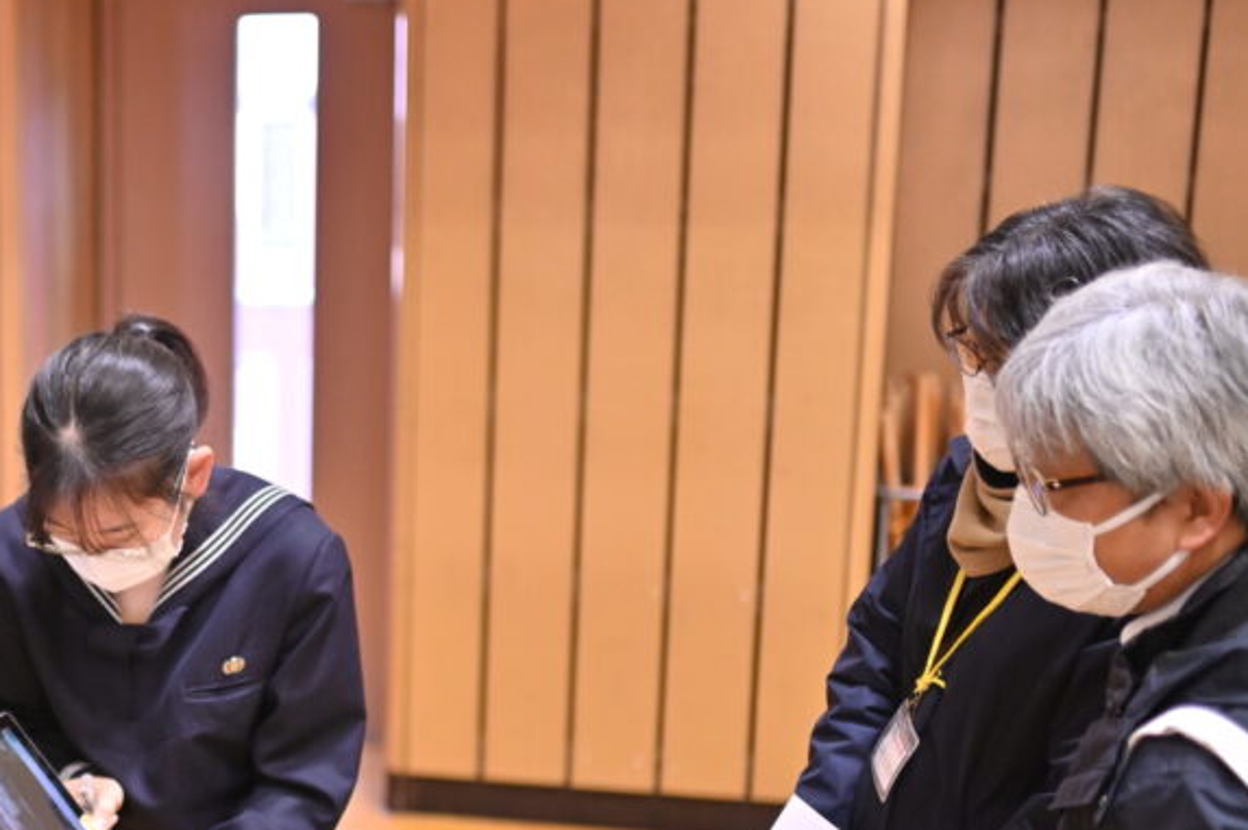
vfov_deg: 20.3
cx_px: 113
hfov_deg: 29.2
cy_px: 669
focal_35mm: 66
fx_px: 2286
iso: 1250
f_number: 1.4
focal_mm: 35
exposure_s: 1/1000
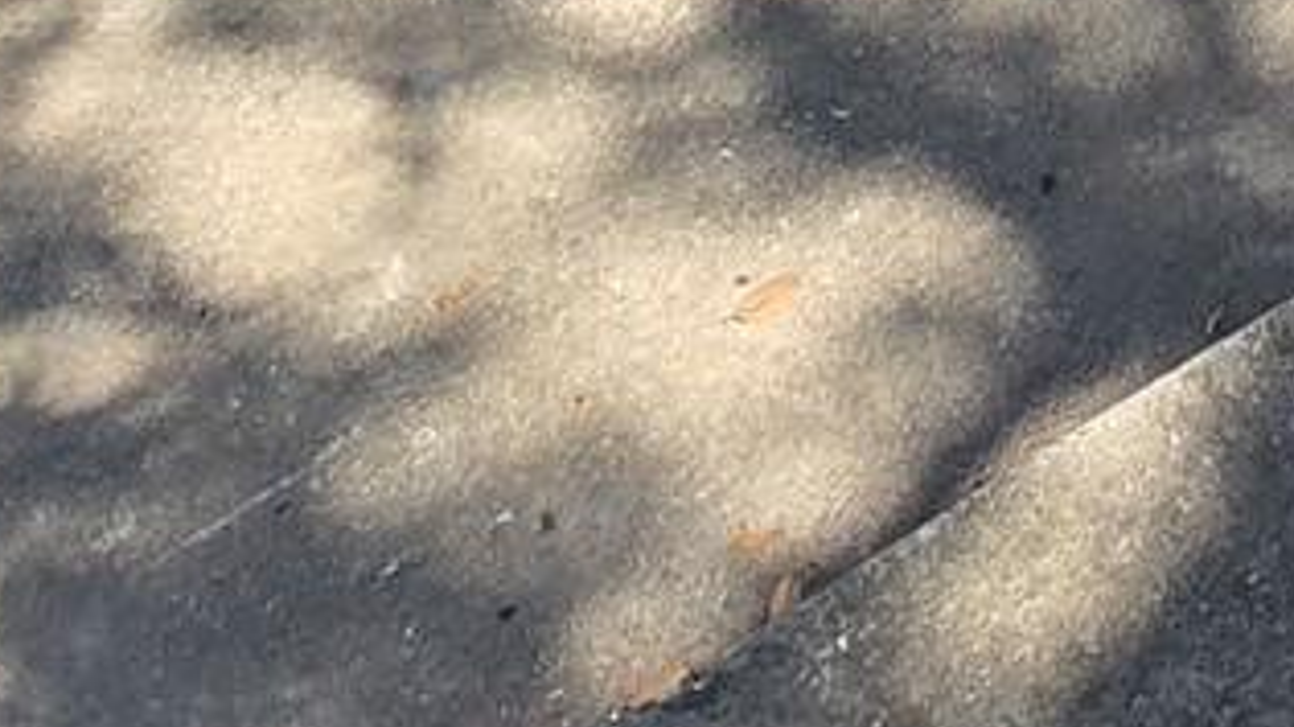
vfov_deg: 8.4
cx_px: 1582
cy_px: -2033
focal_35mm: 92
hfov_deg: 21.4
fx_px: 3156
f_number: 2.2
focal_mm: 2.2
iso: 50
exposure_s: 1/809
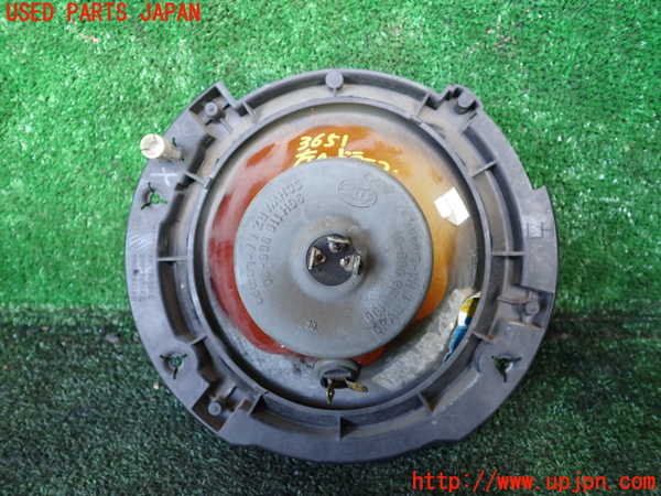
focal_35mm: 30
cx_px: 330
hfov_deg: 60.0
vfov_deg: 46.8
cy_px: 248
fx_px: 573
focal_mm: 5.4
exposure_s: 1/40
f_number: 2.3
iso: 200
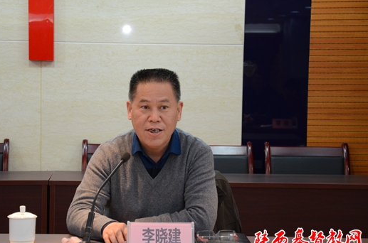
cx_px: 159
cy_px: 128
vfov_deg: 11.9
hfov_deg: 17.8
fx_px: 1173
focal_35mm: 115
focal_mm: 66
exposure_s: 1/40
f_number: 5.3
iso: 1600
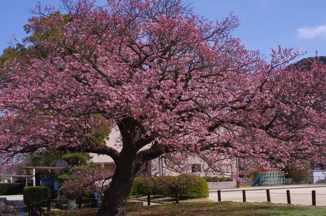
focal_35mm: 52
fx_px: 470
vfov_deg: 25.9
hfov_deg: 38.3
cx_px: 163
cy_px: 108
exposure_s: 1/160
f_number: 9
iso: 100
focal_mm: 35
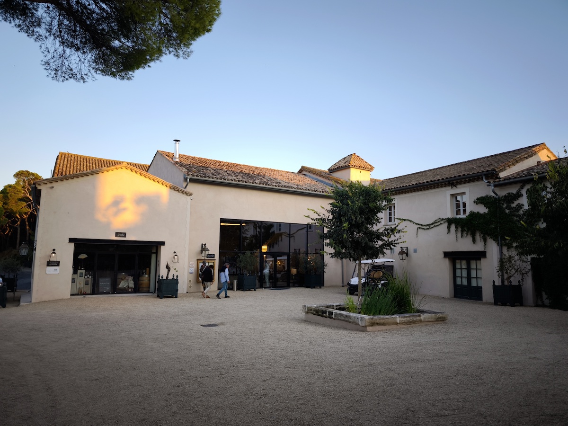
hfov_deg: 73.9
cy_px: 213
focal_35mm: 23
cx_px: 284
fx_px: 377
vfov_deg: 58.9
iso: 50
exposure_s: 1/159
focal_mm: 6.57
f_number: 1.6
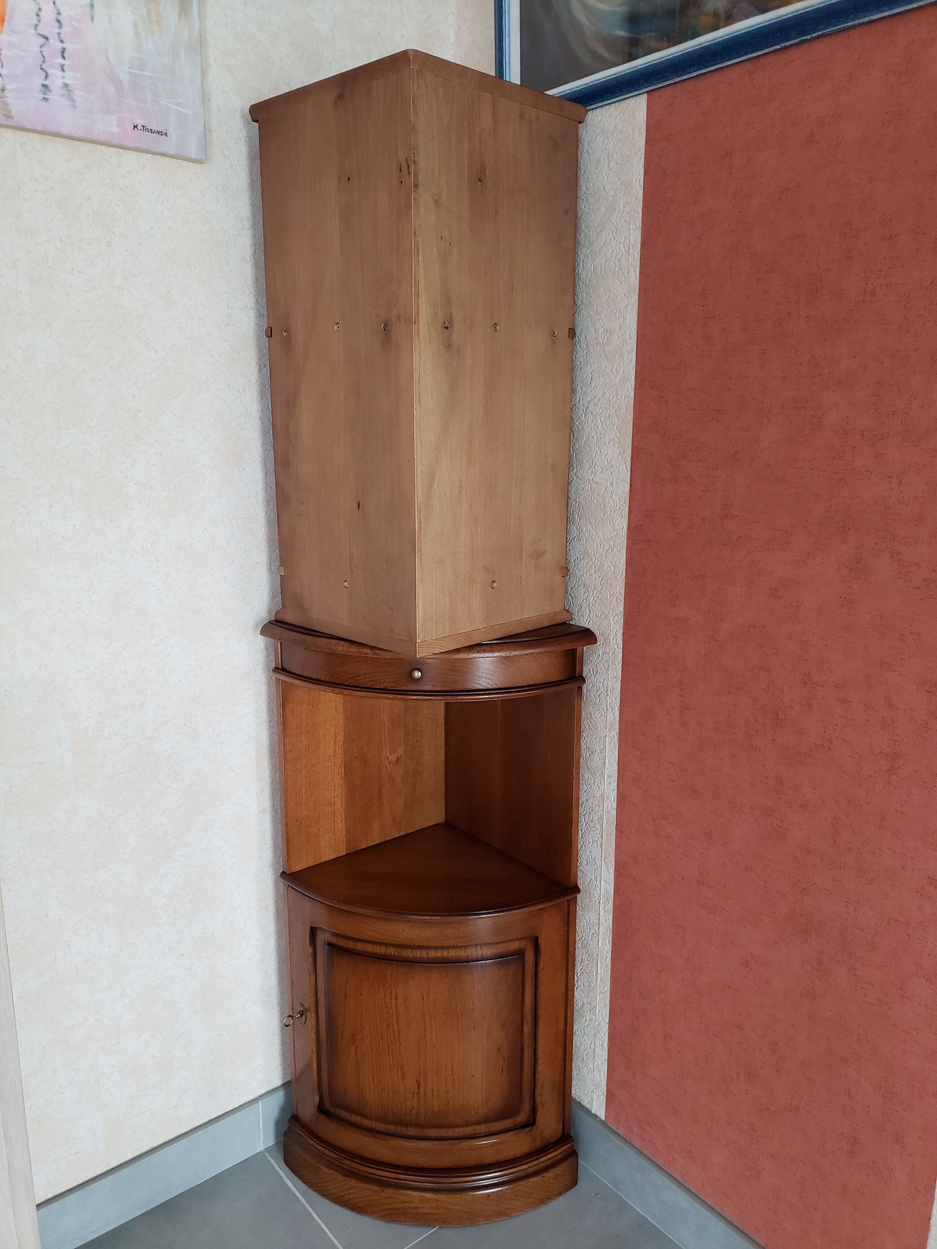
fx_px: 938
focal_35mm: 26
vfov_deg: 67.3
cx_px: 468
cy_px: 624
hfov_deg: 53.1
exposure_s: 1/22
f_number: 1.5
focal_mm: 4.3
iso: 250
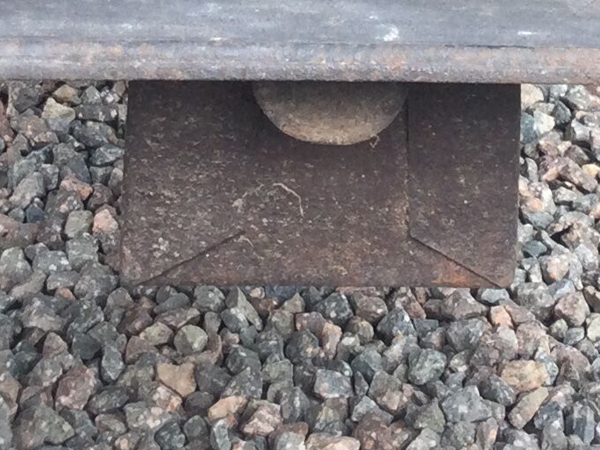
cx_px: 423
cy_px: -246
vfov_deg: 9.7
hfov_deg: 13.3
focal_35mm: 148
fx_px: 2565
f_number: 2.4
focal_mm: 3.3
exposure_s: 1/191
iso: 25
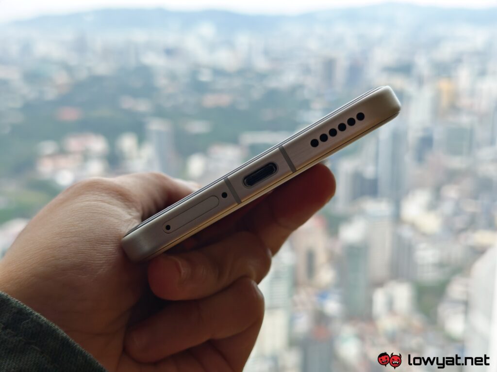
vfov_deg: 31.5
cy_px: 186
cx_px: 248
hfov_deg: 41.2
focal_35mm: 46
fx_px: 660
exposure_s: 1/100
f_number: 1.6
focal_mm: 5.4
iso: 64
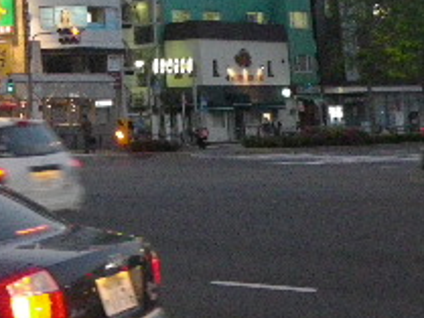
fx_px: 1238
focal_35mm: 101
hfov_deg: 18.6
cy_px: -138
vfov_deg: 13.9
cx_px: -51
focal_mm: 5.8
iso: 640
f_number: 2.8
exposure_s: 1/60
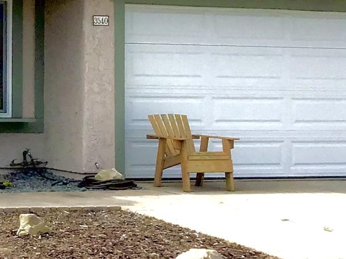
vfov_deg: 12.9
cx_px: -228
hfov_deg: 15.4
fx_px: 1139
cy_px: 34
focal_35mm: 114
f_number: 2.4
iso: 25
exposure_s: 1/1597
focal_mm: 3.3
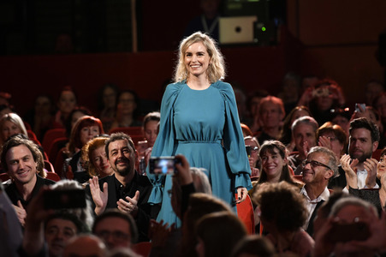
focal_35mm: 200
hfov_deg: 10.3
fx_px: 2143
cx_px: 193
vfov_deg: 6.9
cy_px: 128
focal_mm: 200
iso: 3200
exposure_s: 1/160
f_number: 3.5
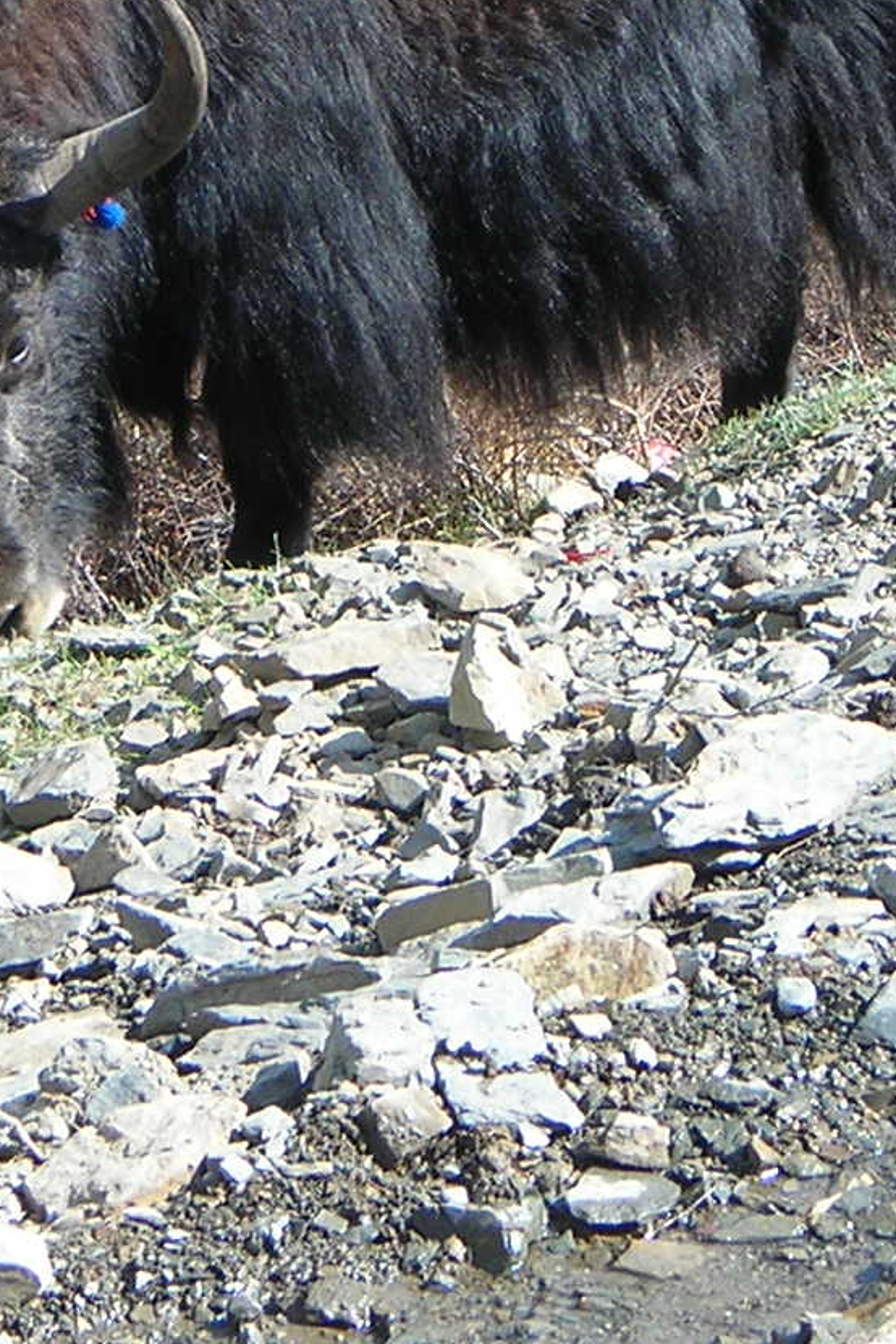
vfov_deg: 7.0
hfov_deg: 4.7
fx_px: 10900
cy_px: -94
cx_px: 312
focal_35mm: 292
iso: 50
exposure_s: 1/112
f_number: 4.6
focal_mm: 14.8
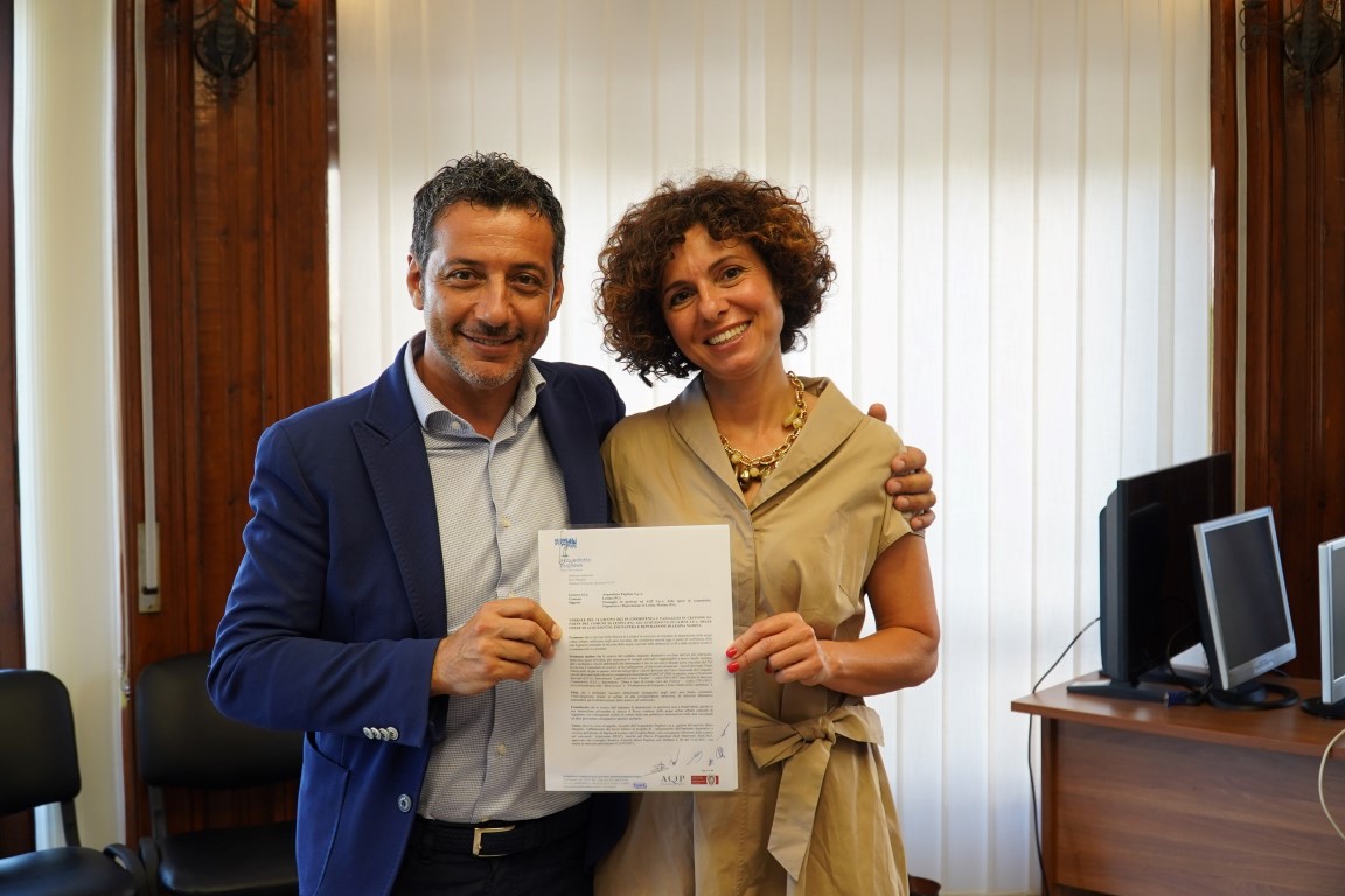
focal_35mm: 39
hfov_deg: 49.6
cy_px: 448
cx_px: 672
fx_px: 1457
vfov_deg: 34.2
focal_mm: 26
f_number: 4
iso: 640
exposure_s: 1/160
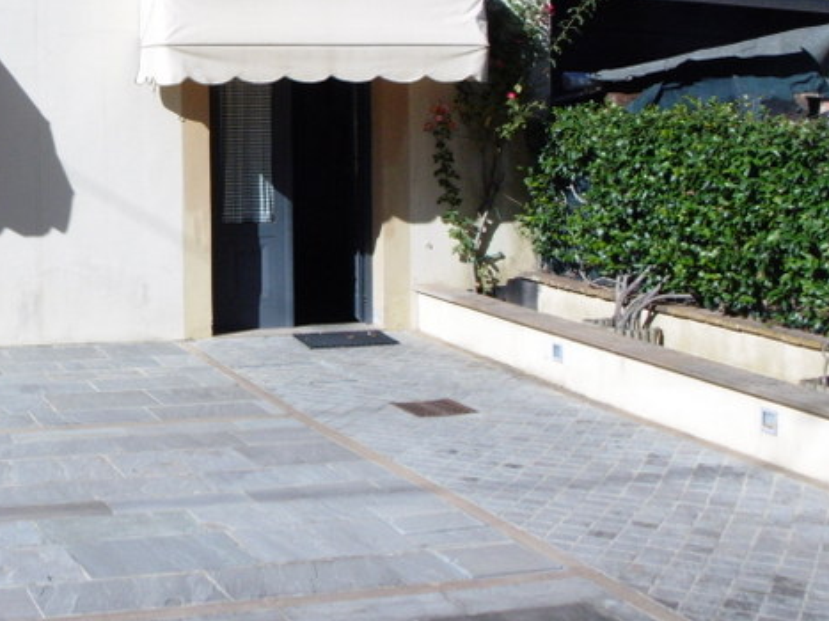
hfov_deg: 31.1
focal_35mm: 60
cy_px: 117
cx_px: 122
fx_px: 1437
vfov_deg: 24.0
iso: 100
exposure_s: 1/1500
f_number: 3.5
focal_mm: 6.4
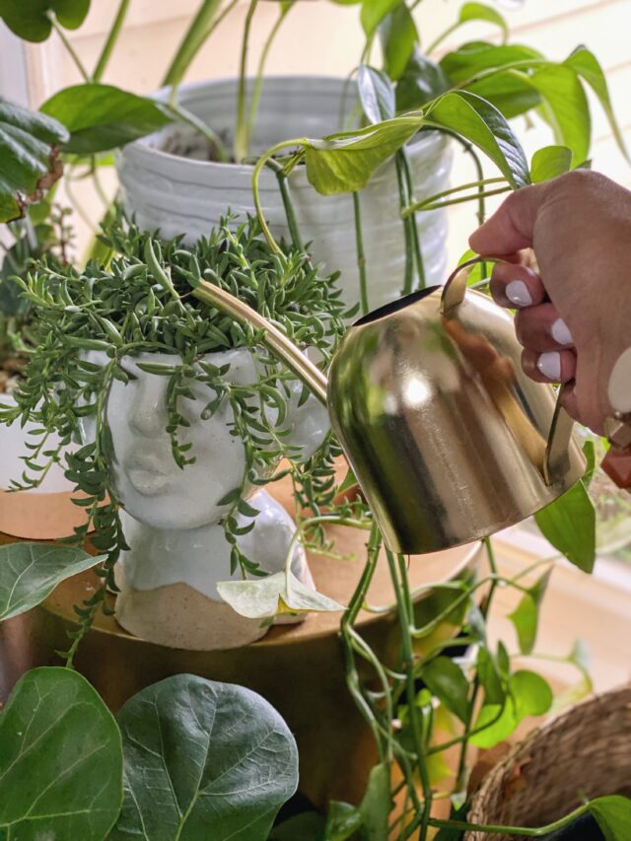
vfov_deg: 36.8
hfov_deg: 28.0
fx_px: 1264
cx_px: 316
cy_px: 420
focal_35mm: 52
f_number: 2
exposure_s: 1/40
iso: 160
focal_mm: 6
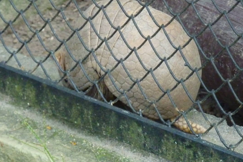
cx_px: 125
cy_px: 64
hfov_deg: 7.8
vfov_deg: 5.2
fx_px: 1775
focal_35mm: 263
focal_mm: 27.8
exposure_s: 1/80
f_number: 4.5
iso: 800
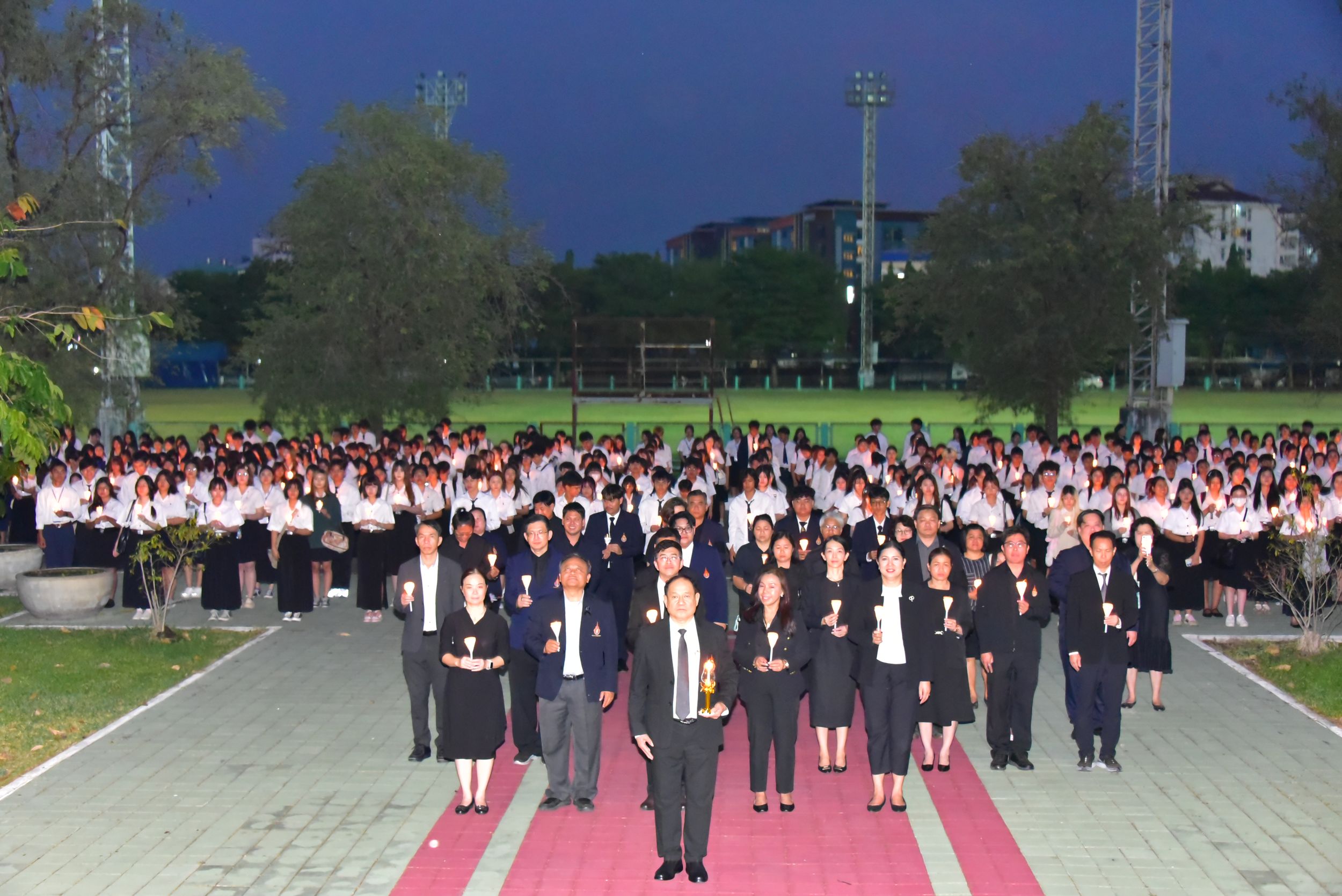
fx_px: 1790
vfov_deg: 28.1
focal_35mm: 48
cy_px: 448
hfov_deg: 41.1
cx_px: 671
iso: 10000
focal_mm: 48
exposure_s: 1/80
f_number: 5.6
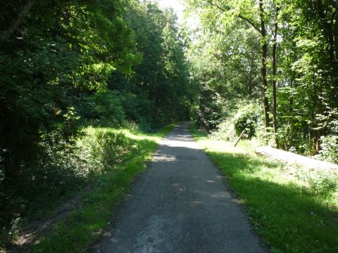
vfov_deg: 44.2
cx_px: 169
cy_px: 126
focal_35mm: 32
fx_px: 312
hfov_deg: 56.8
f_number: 3.3
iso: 100
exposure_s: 1/100
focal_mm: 5.2
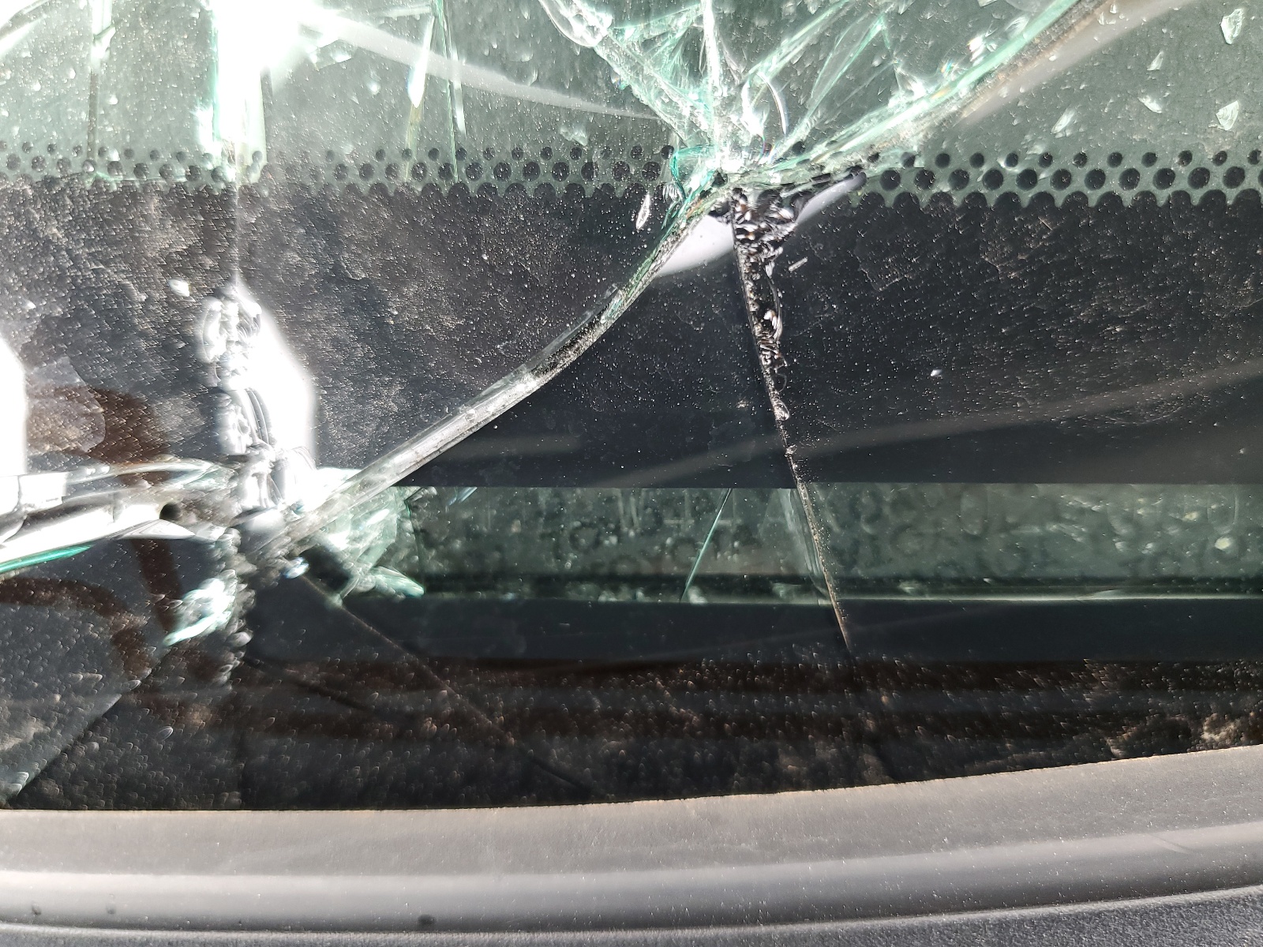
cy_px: 474
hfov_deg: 67.3
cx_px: 632
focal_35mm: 26
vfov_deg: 53.1
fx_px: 949
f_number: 1.5
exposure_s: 1/120
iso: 62
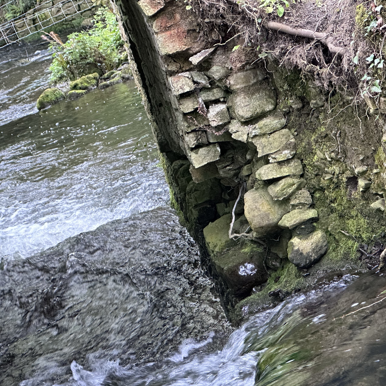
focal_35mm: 108
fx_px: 1363
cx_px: 272
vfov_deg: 16.1
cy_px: 195
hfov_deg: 16.1
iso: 400
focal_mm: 9
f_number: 2.8
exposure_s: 1/60
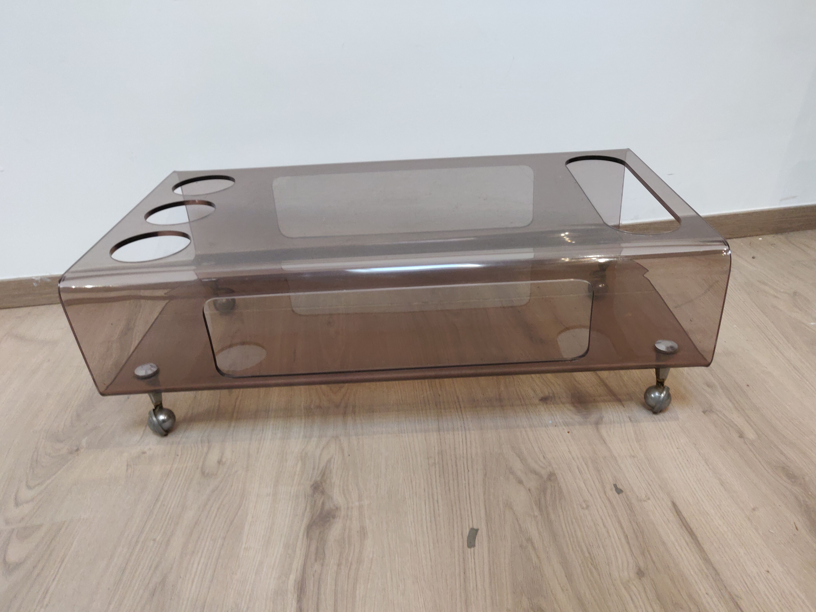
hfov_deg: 67.3
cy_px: 315
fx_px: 613
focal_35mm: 26
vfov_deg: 53.1
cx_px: 418
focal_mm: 4.25
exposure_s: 1/33
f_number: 1.7
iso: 640
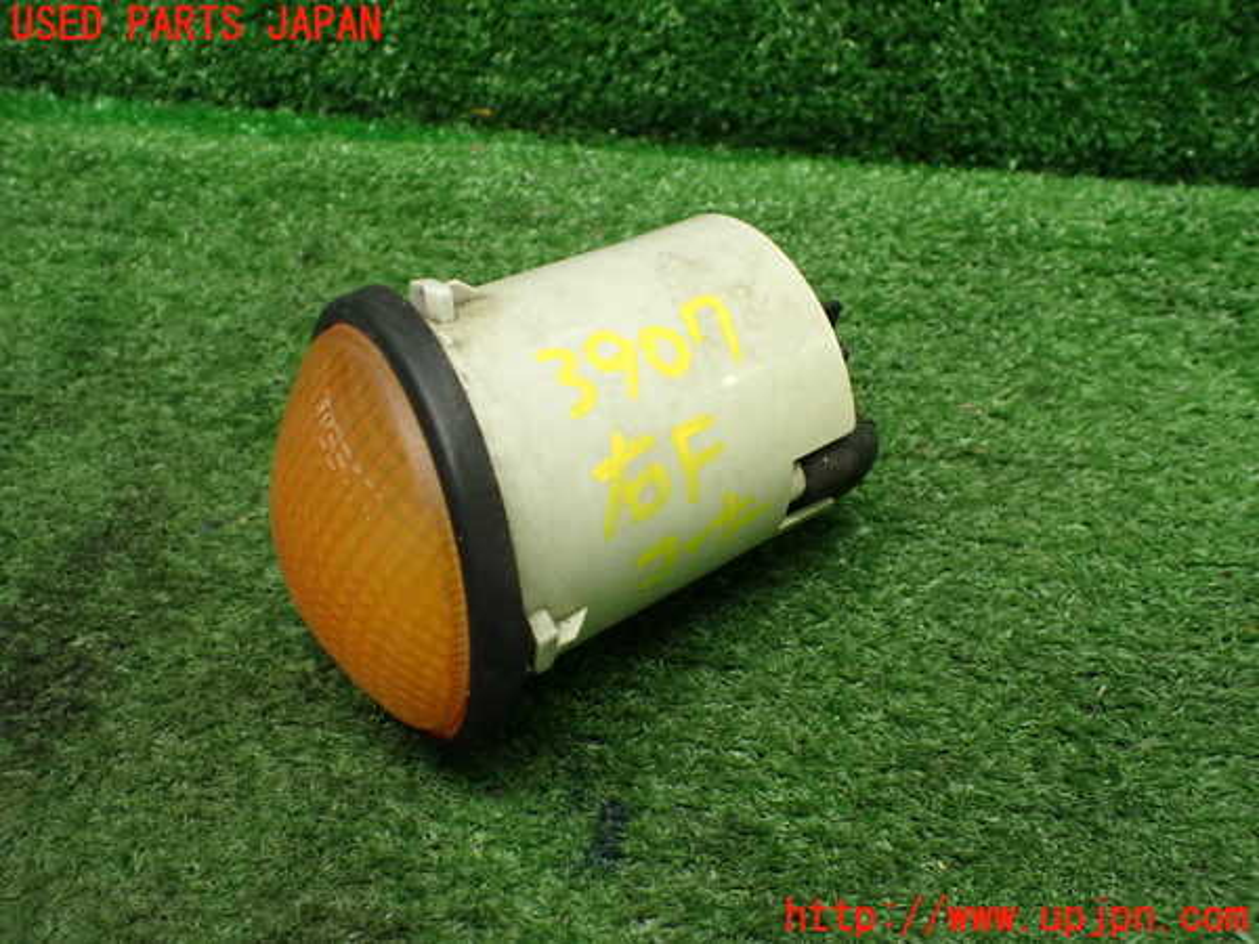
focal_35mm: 30
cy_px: 472
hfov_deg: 60.0
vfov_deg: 46.8
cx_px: 630
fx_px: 1091
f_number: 2.3
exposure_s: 1/125
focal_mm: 5.4
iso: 640
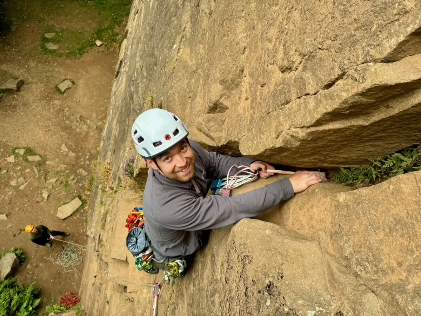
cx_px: 210
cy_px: 158
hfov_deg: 71.6
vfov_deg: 56.8
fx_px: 292
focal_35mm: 24
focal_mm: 6.76
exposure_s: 1/715
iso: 80
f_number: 1.78
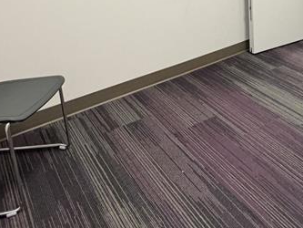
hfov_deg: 38.4
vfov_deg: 29.7
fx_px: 377
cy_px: -33
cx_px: 309
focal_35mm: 43
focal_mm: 2.22
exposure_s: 1/60
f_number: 2.2
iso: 320
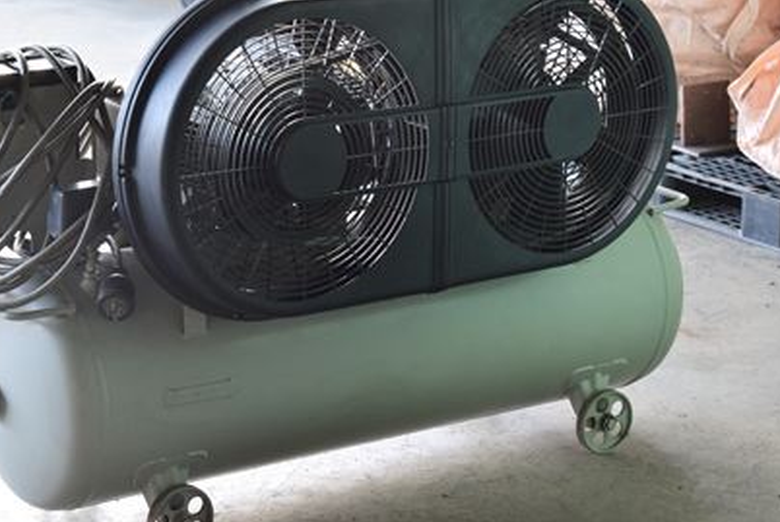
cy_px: 260
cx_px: 343
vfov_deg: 13.4
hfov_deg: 19.9
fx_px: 2226
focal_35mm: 103
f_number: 6.3
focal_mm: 55
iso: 1250
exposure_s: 1/80
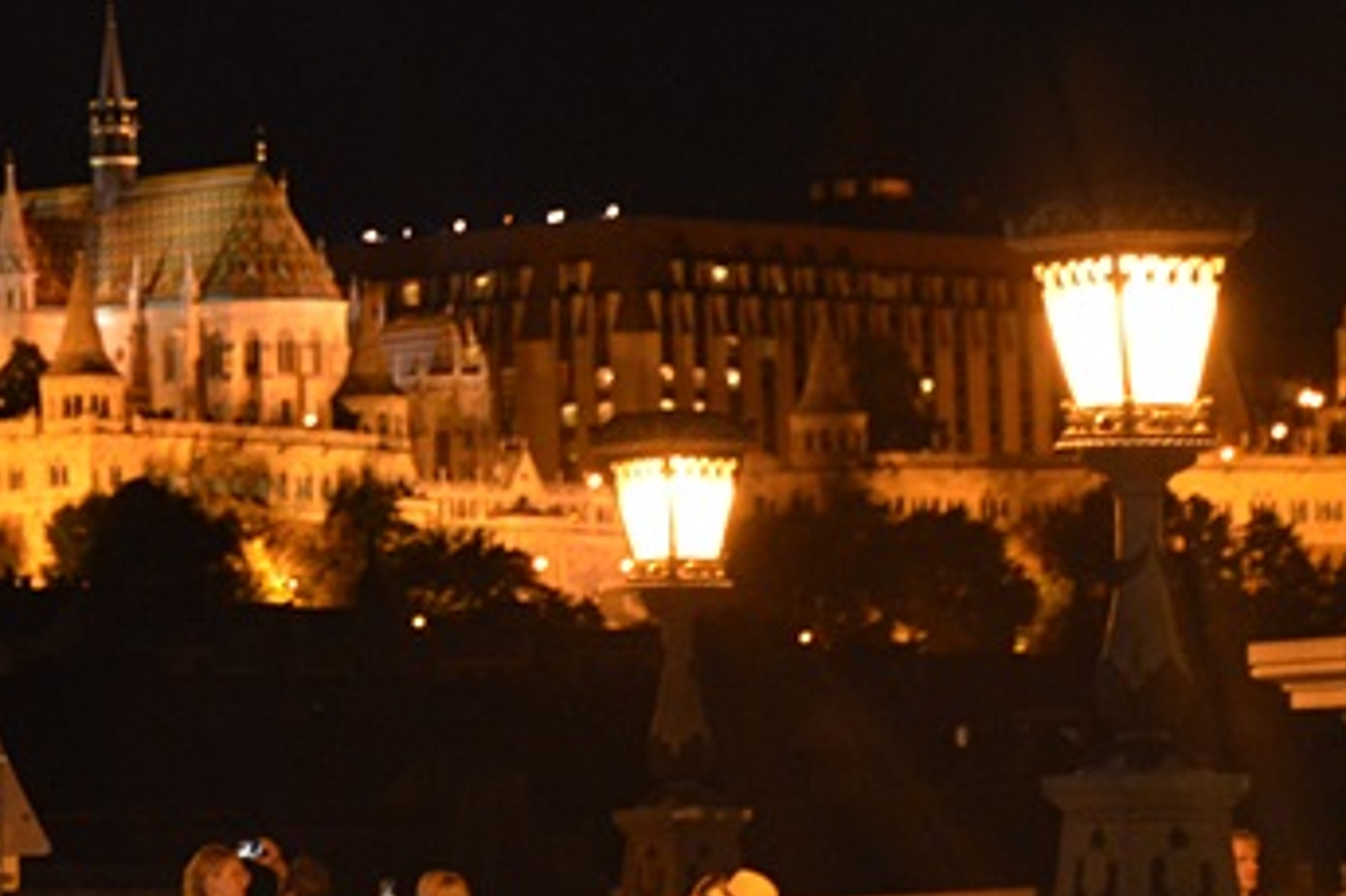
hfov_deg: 5.8
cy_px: 76
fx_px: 13341
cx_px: 340
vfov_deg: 3.8
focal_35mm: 357
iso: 800
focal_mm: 80
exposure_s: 1/10
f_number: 5.3
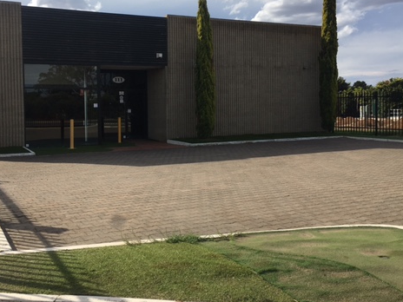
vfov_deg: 35.8
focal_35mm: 40
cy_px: 118
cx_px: 172
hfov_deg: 46.7
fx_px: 466
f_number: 2.2
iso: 25
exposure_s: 1/1972
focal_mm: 4.15
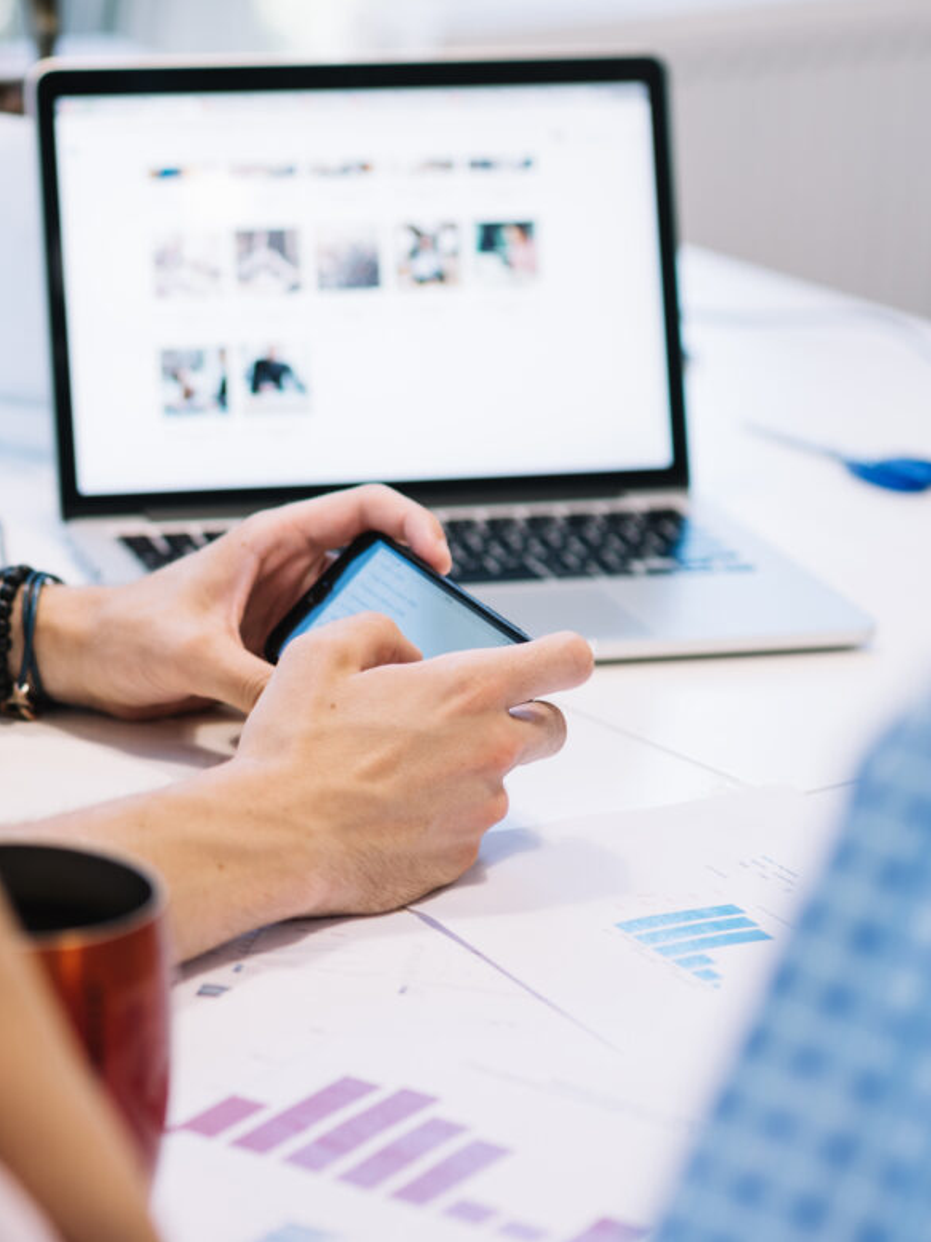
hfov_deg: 12.0
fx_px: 4413
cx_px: 230
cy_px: 620
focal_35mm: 123
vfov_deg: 16.0
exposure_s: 1/100
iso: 400
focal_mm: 85
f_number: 2.5
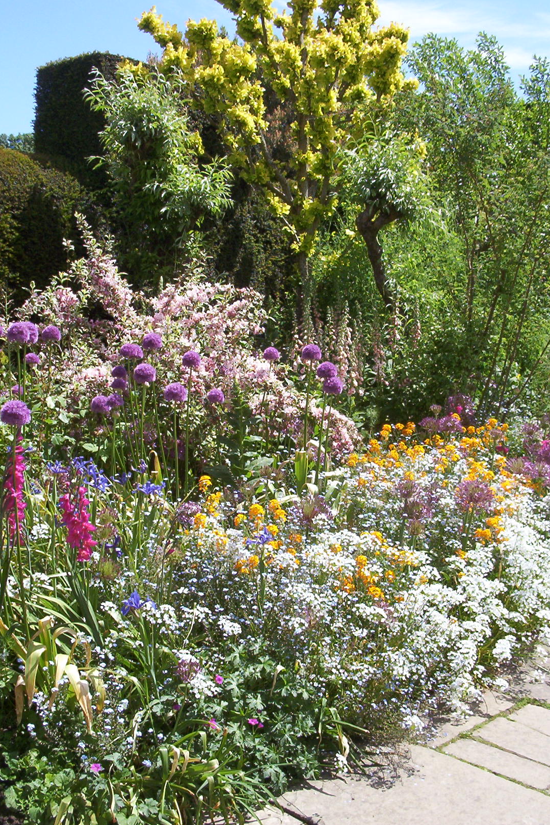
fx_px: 939
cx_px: 257
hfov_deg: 32.6
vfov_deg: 47.4
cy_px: 410
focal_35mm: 41
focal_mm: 6
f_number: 4.5
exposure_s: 1/442
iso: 100
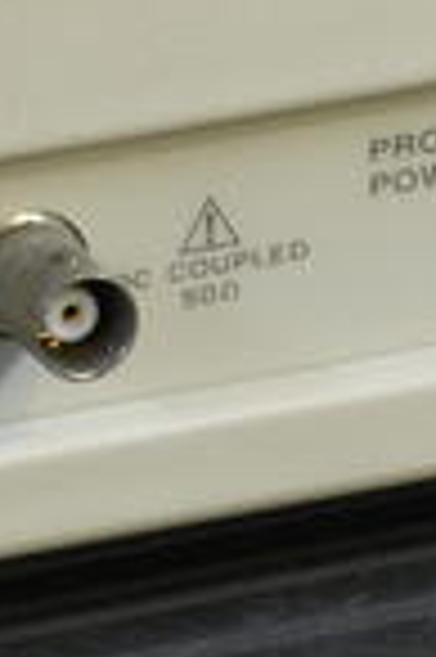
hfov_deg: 1.7
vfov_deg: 2.6
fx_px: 14530
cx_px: 566
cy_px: 230
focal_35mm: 798
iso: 400
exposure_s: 1/1.6
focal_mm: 140
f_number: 14
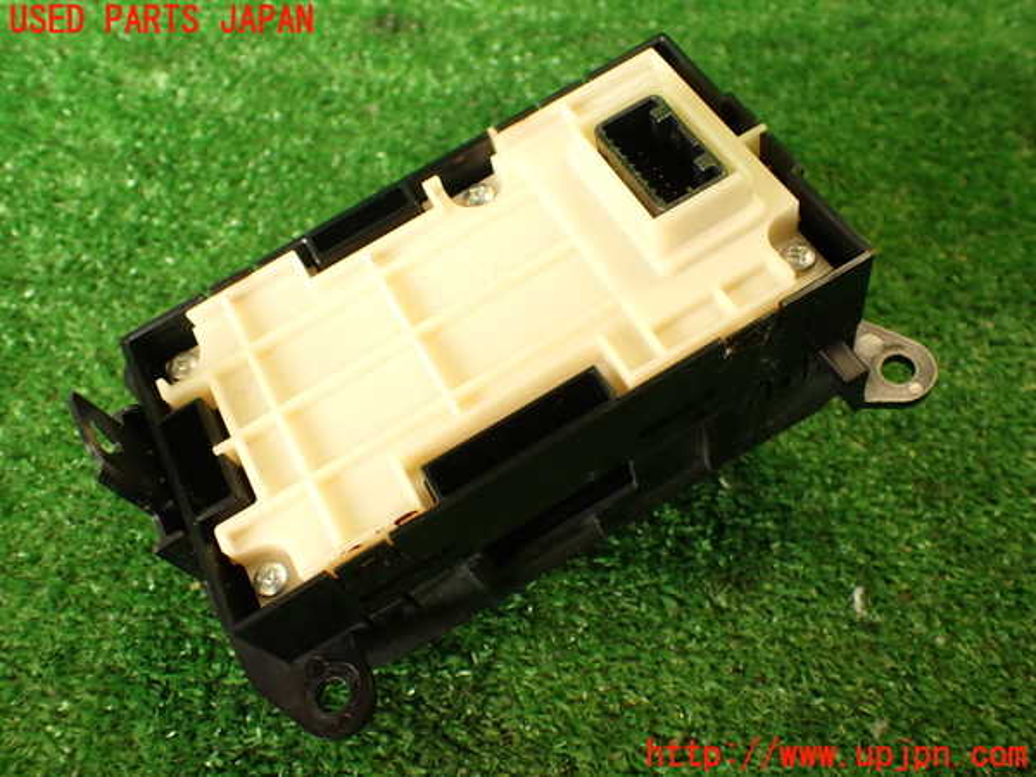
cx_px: 518
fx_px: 958
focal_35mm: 32
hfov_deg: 56.8
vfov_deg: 44.2
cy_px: 388
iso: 200
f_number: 2.4
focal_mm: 5.79
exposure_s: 1/40
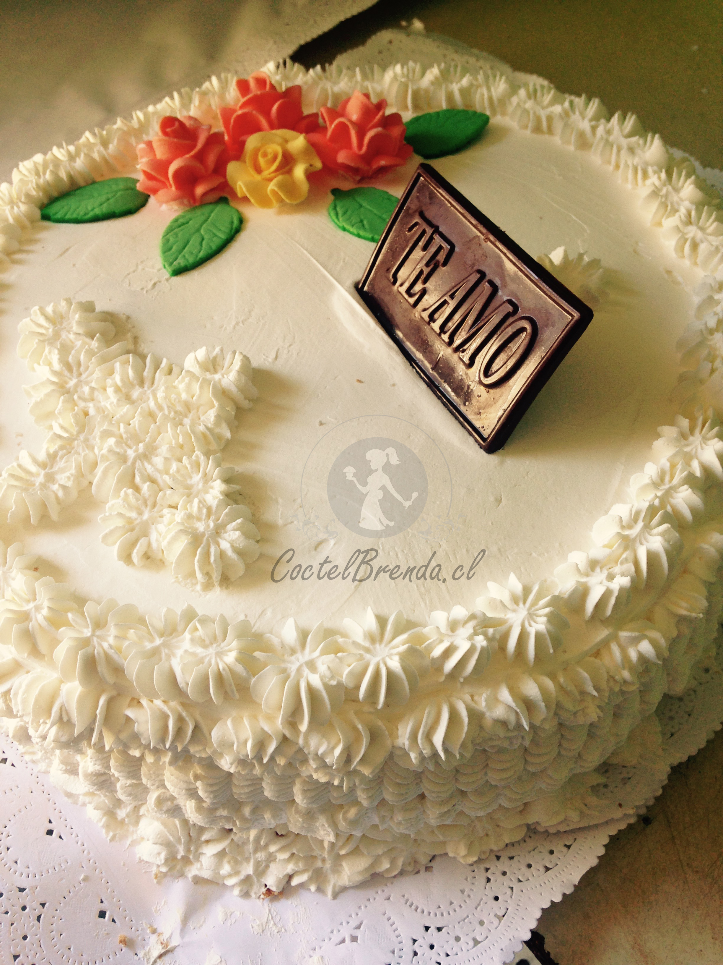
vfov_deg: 55.4
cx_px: 362
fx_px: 919
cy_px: 482
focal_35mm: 33
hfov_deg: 42.9
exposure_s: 1/40
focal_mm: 4.12
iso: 50
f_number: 2.4
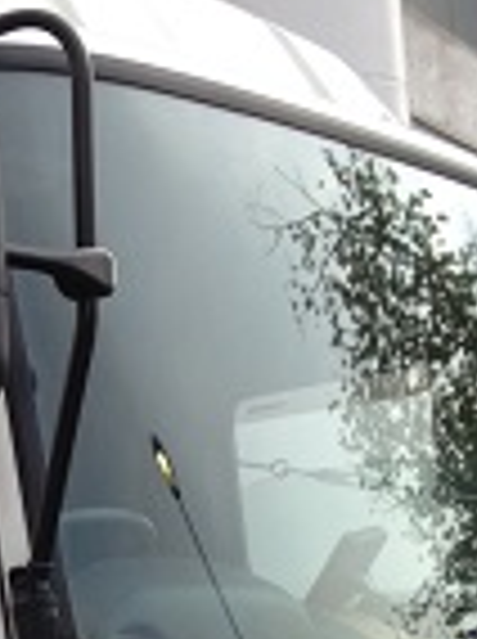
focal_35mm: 110
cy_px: 634
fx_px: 2027
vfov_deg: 17.5
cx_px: -378
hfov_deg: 12.3
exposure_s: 1/253
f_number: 2.4
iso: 50
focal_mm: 4.12
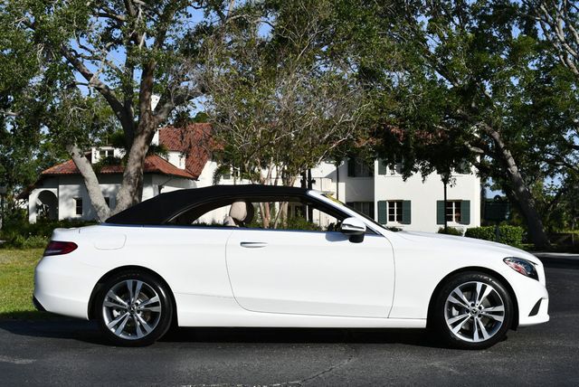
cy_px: 194
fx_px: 805
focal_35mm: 50
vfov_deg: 27.0
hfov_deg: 39.6
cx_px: 290
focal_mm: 25
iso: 100
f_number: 9
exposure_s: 1/320
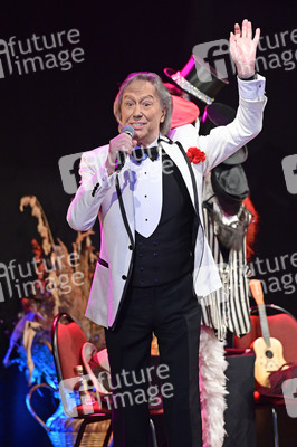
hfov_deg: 6.9
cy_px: 224
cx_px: 148
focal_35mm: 200
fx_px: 2479
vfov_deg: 10.3
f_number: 3.5
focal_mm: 200
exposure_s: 1/320
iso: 2500
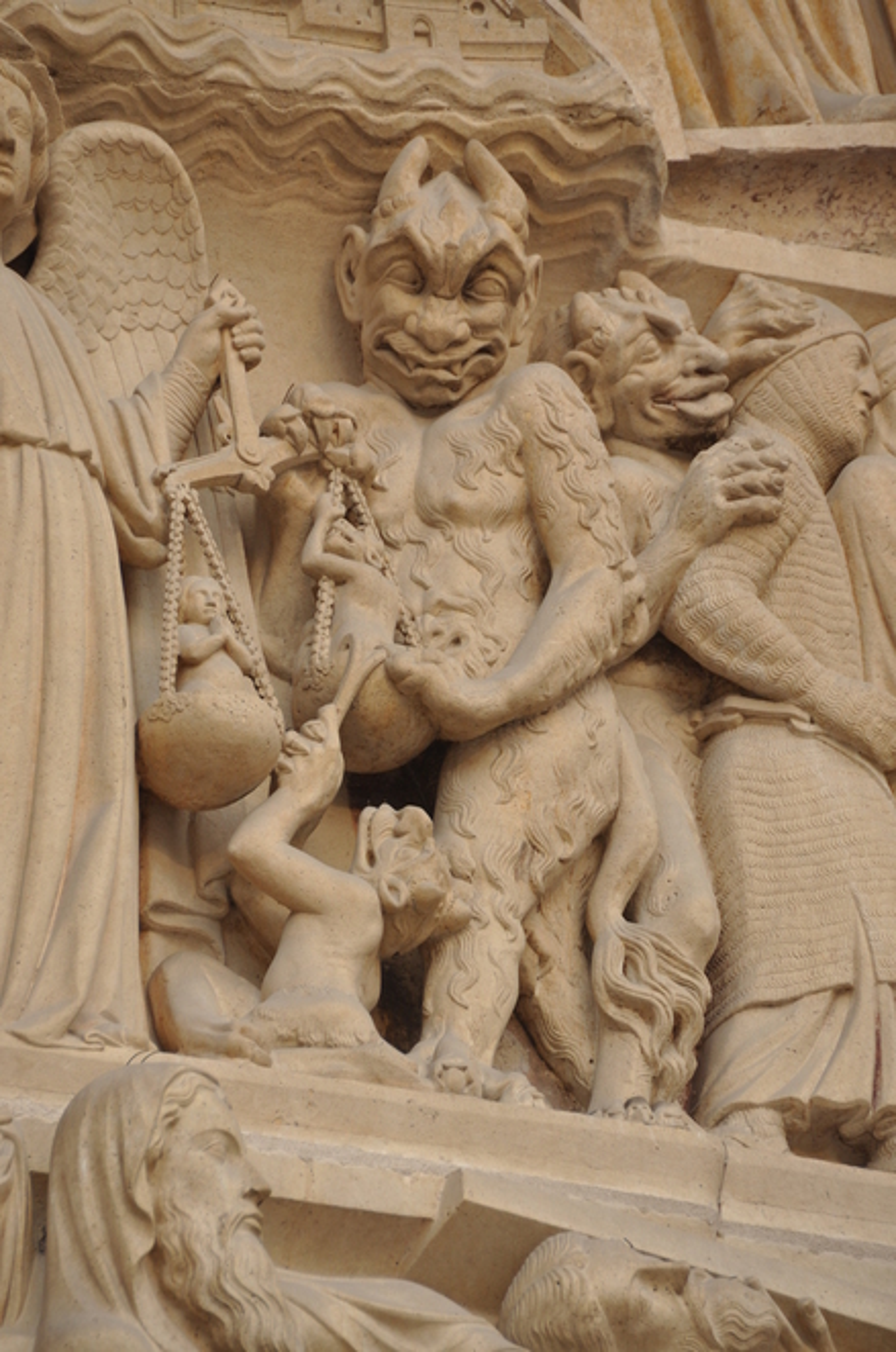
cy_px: 676
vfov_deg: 6.9
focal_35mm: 300
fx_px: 11240
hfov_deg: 4.6
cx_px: 448
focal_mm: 200
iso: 200
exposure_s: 1/40
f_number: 5.6
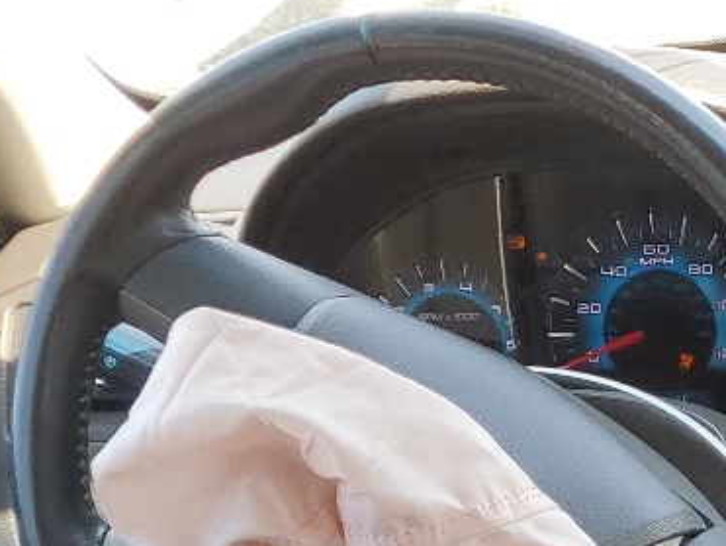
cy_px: 1145
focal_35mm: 112
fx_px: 2351
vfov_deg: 11.7
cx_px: 1227
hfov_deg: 15.5
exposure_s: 1/189
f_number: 1.5
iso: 50
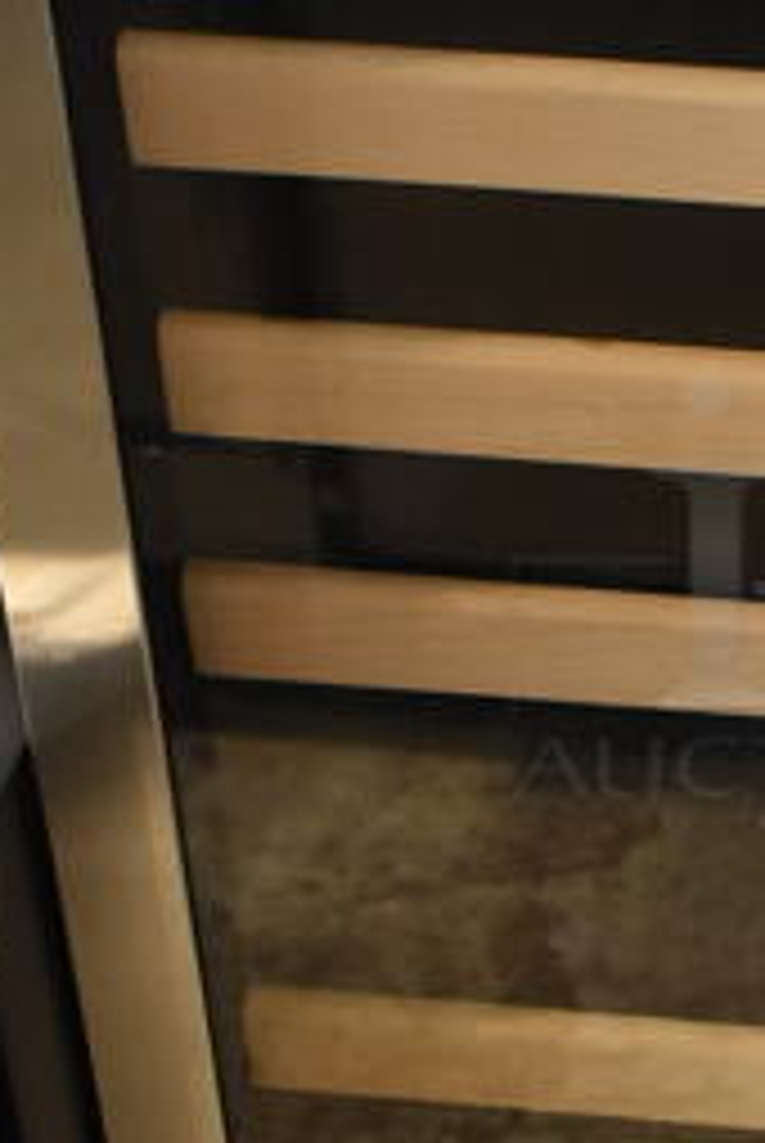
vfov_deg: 21.0
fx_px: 3083
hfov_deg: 13.6
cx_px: 986
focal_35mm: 97
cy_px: 578
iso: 1600
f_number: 3.5
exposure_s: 1/30
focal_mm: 18
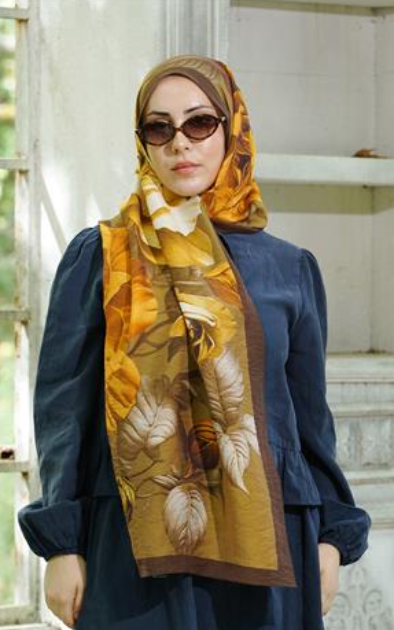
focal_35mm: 129
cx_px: 189
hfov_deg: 10.2
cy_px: 314
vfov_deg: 16.2
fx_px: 2216
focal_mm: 125
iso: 640
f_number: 5.6
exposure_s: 1/100
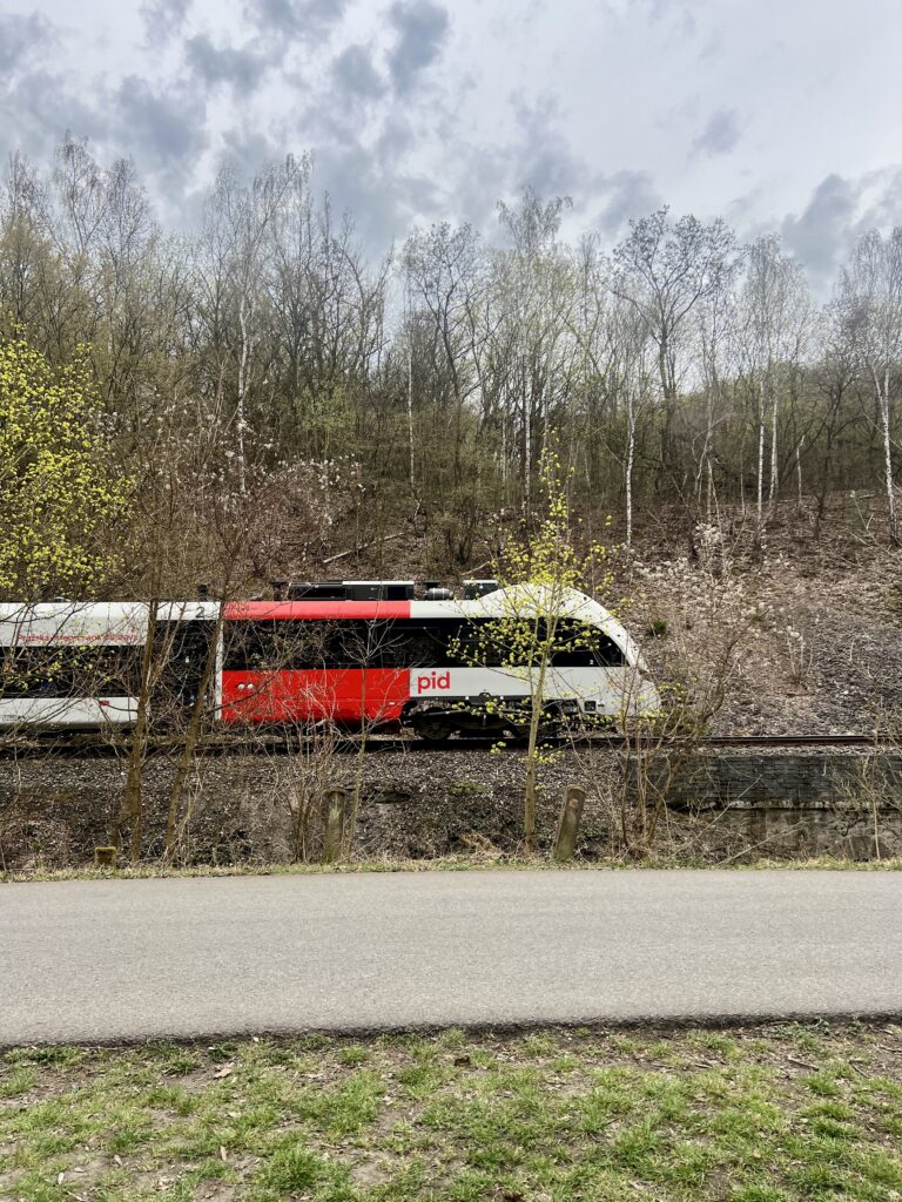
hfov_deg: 53.1
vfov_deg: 67.3
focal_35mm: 26
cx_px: 451
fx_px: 903
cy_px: 601
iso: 50
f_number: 1.5
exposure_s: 1/1183
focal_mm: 5.7
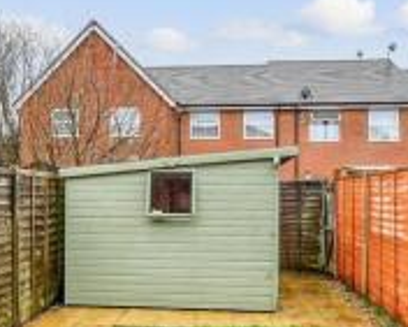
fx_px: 459
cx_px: 185
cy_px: 191
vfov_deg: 39.1
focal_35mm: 38
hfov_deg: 47.9
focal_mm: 10
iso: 500
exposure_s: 1/40
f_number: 7.1
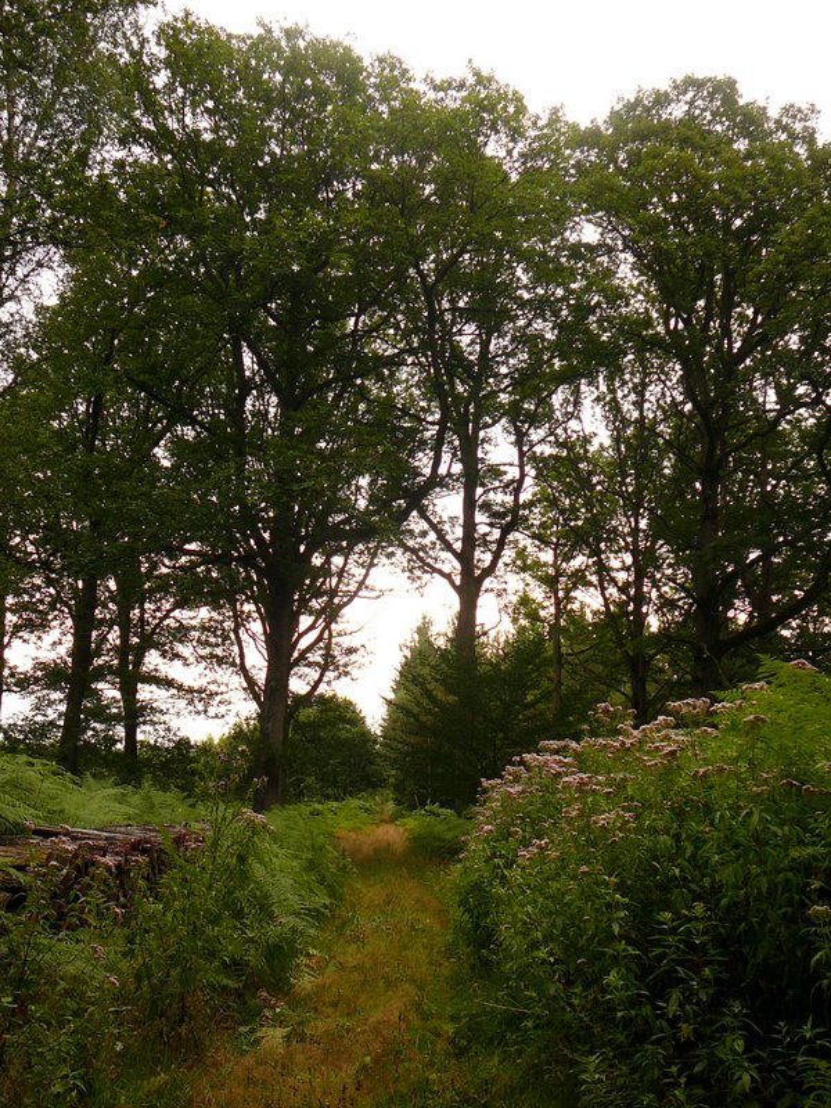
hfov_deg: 40.7
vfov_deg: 52.6
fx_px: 1120
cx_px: 416
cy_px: 554
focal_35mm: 35
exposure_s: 1/320
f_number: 2.8
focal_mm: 5.2
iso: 80
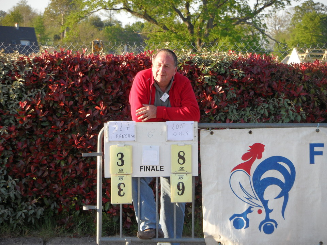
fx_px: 2267
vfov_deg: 6.2
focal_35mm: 240
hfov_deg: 8.2
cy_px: 122
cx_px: 164
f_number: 5
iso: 100
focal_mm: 39.5
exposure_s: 1/125
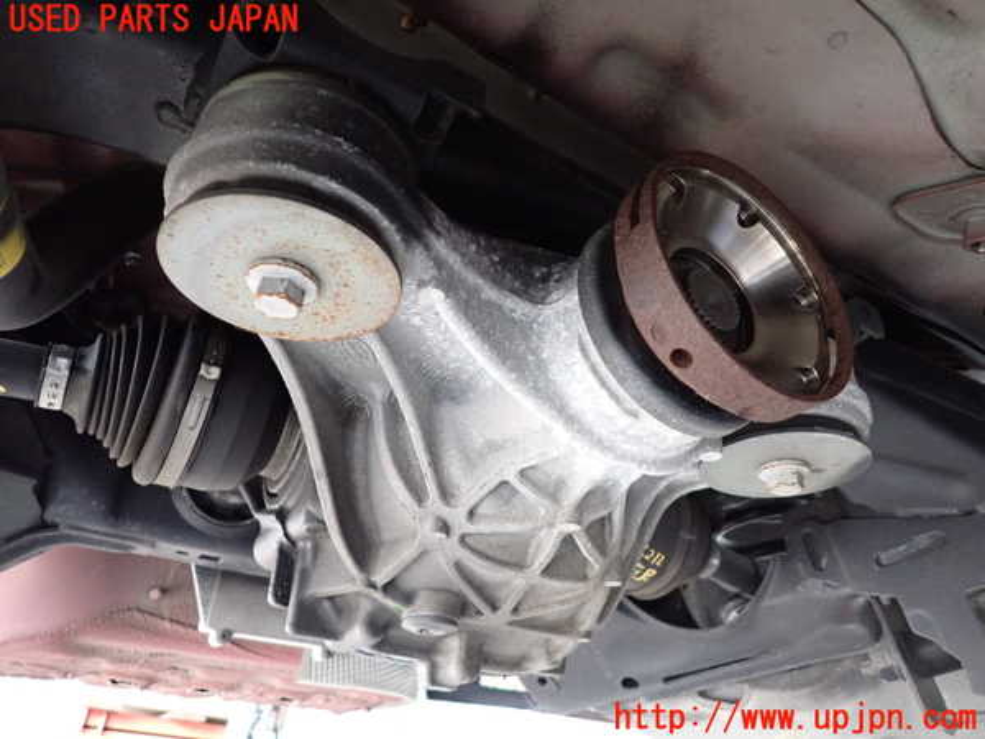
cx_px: 492
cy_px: 370
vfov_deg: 54.9
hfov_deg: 69.4
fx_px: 711
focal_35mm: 25
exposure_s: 1/125
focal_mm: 4.5
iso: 800
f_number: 2
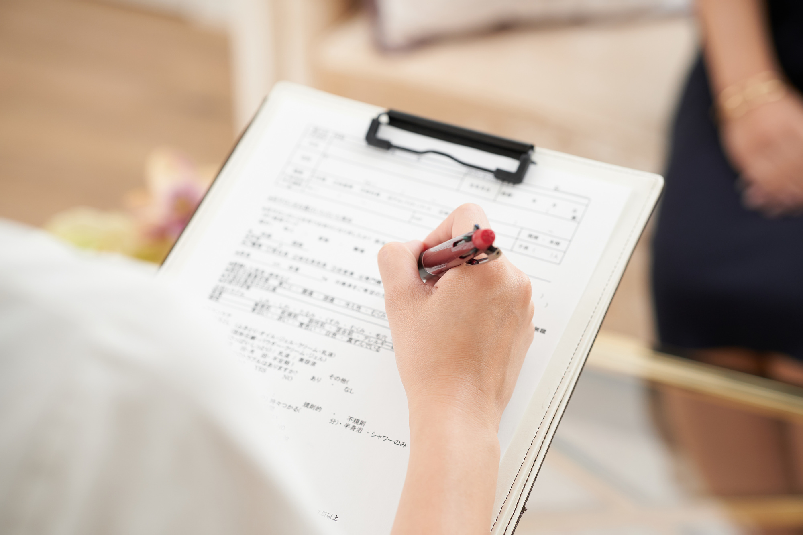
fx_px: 1873
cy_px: 268
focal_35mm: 84
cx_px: 402
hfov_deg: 24.2
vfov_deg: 16.3
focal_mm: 56
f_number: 2.5
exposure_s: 1/125
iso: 200
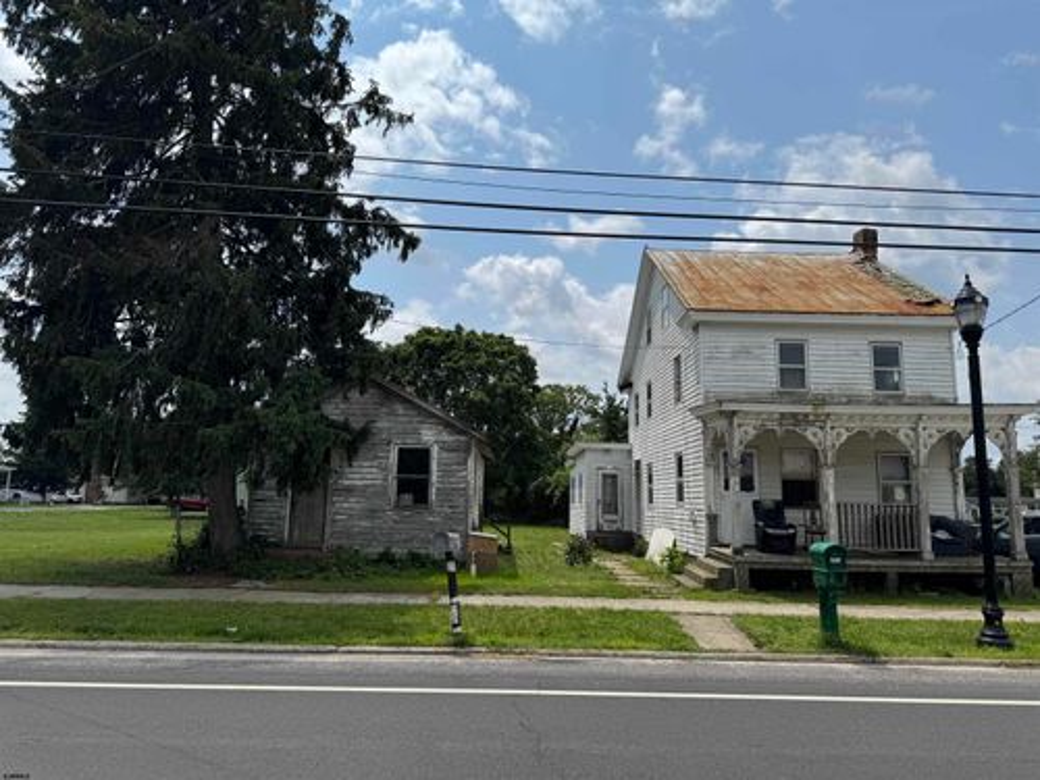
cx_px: 520
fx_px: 721
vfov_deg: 56.8
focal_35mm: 24
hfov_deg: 71.6
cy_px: 390
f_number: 1.78
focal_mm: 6.76
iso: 80
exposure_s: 1/9009
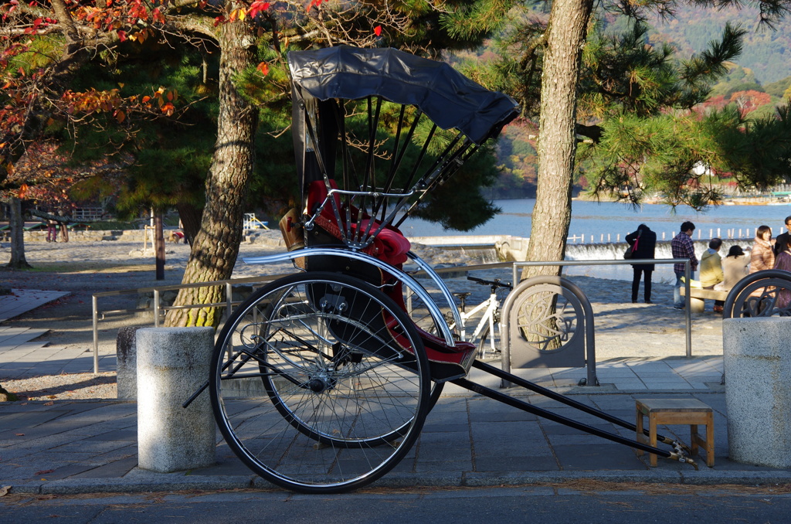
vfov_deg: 18.8
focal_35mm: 72
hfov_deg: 28.1
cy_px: 262
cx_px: 396
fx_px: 1579
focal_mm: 48
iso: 200
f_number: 7.1
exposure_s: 1/200
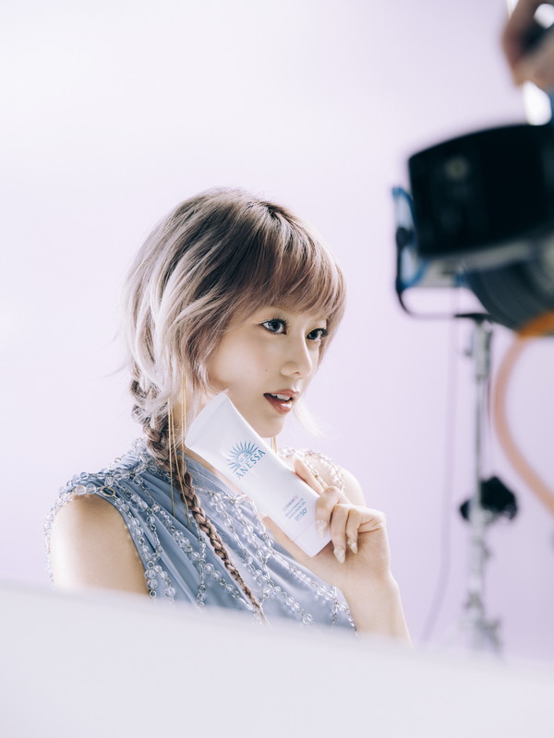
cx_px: 277
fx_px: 1686
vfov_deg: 24.7
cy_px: 369
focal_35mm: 79
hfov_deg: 18.7
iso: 1250
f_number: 5.6
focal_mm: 100
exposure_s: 1/400
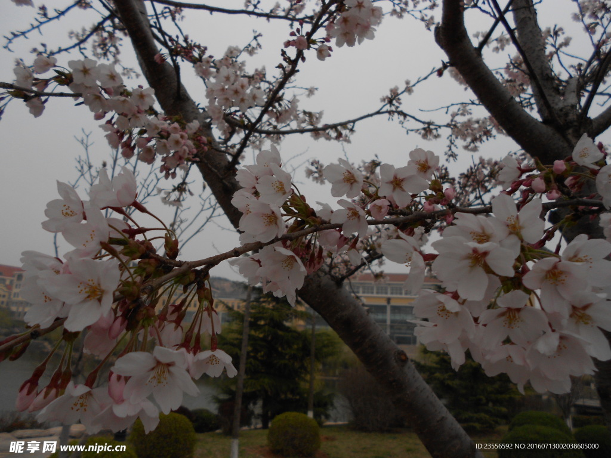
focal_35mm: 26
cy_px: 229
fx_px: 459
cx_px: 306
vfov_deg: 53.1
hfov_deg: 67.3
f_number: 3.2
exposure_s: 1/80
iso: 80
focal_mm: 4.6
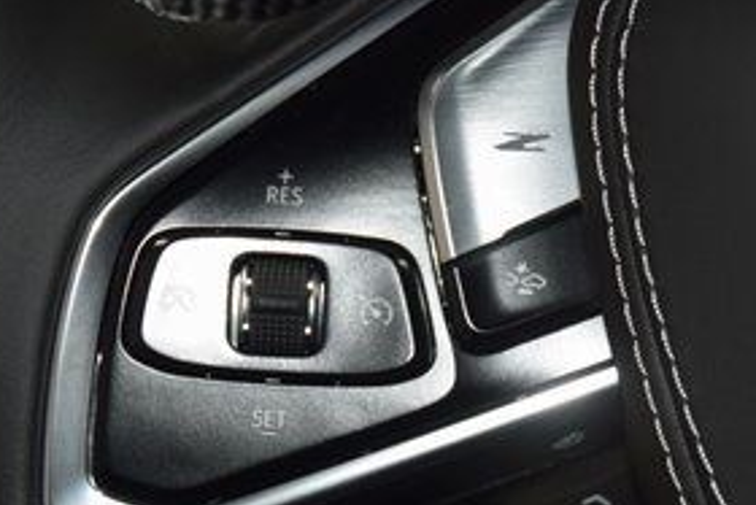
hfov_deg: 14.9
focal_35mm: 137
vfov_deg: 10.0
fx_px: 2878
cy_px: 309
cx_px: 521
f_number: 4.2
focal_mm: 40
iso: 400
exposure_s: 1/50
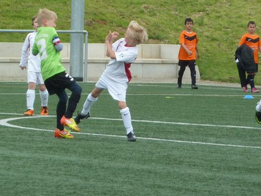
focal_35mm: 508
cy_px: 50
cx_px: 133
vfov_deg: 2.9
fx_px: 3831
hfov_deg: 3.9
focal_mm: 49.2
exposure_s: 1/320
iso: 160
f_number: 4.9
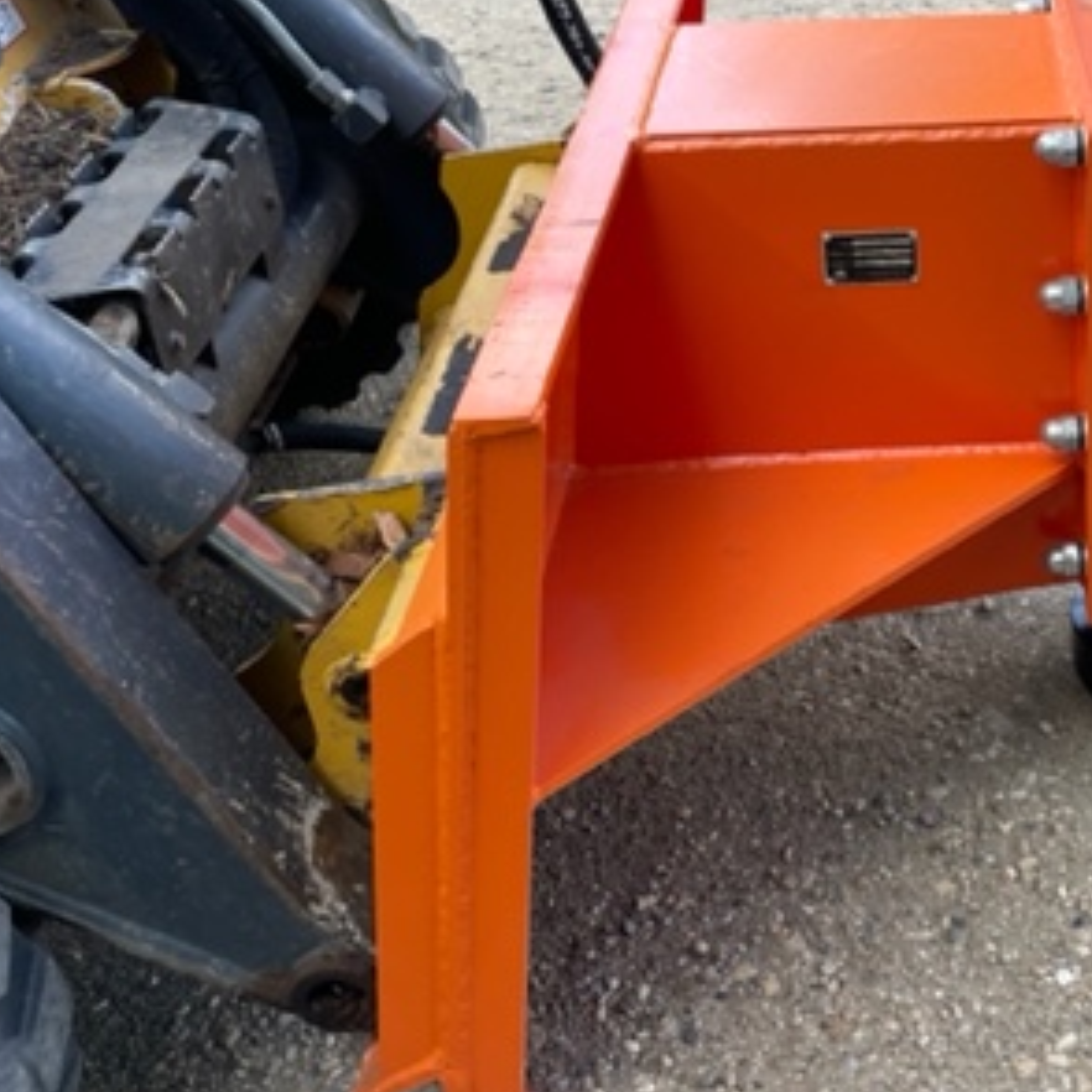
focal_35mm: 50
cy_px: 345
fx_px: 1785
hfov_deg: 32.1
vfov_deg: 33.7
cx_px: 1010
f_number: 1.6
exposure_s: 1/341
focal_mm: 4.2
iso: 32
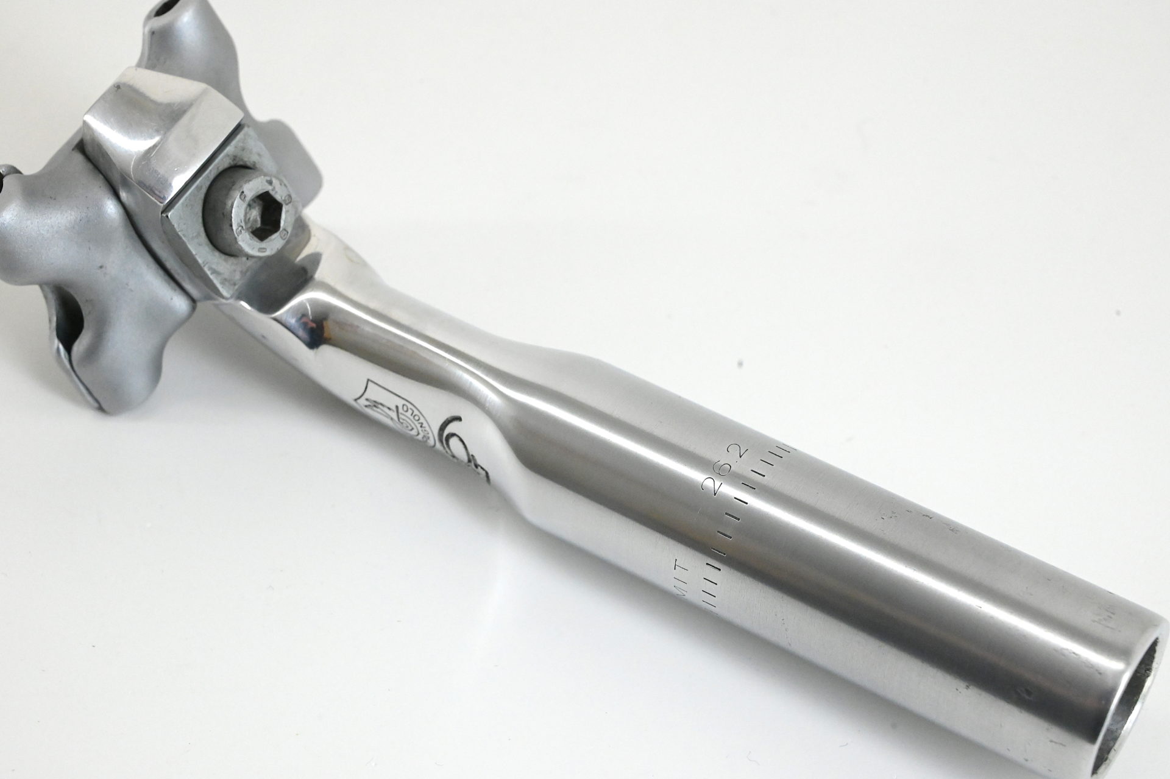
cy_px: 390
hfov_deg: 28.9
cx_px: 585
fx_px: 2274
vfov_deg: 19.4
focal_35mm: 70
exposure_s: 1/500
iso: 9000
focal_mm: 70
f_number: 14
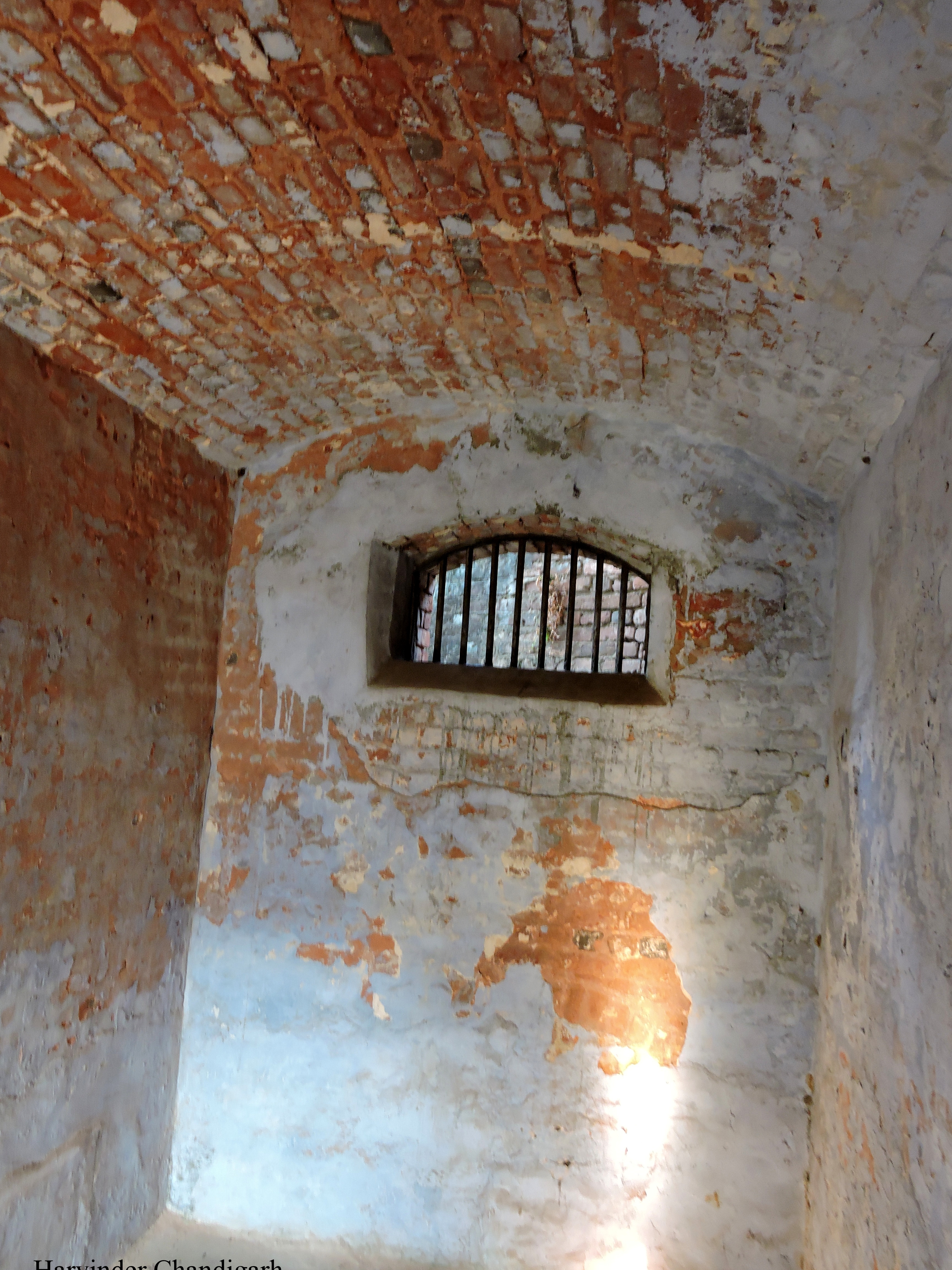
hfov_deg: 46.8
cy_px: 635
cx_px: 476
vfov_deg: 60.0
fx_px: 1100
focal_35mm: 30
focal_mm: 5.4
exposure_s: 1/15
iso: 400
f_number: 3.5
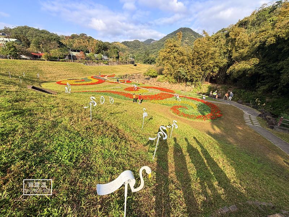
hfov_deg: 102.1
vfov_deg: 85.7
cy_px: 108
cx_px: 144
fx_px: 117
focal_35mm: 14
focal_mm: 2.22
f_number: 2.2
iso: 40
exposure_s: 1/554
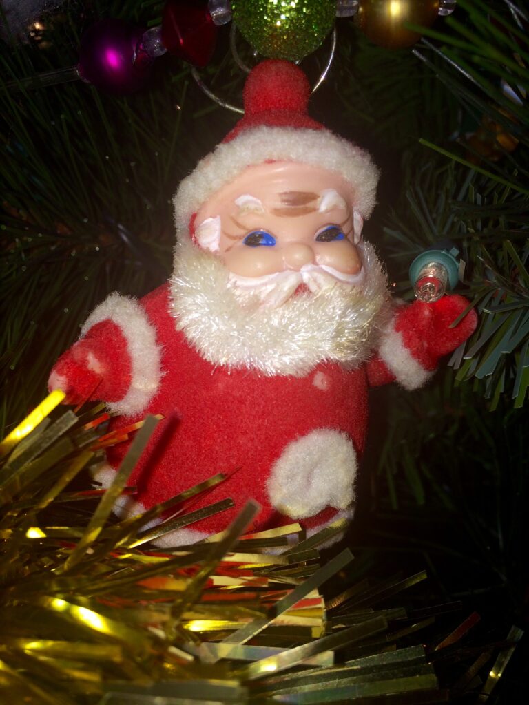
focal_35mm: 29
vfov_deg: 61.7
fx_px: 591
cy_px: 352
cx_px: 264
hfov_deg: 48.2
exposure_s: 1/387
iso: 32
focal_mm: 4.15
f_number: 2.2
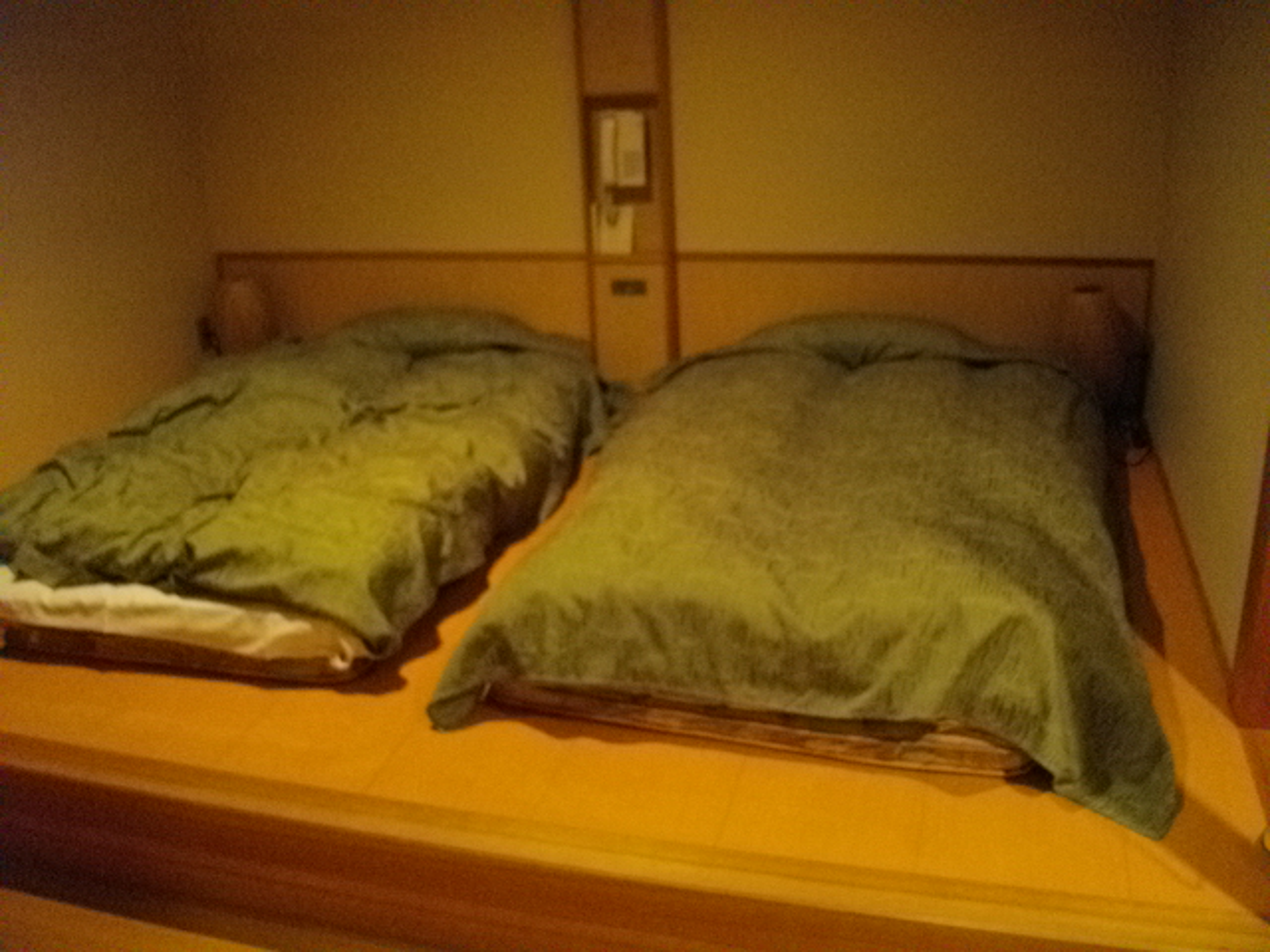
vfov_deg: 44.2
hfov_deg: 56.8
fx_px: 1174
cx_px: 635
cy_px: 476
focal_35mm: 32
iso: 800
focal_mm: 5.7
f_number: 2.9
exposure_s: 1/20
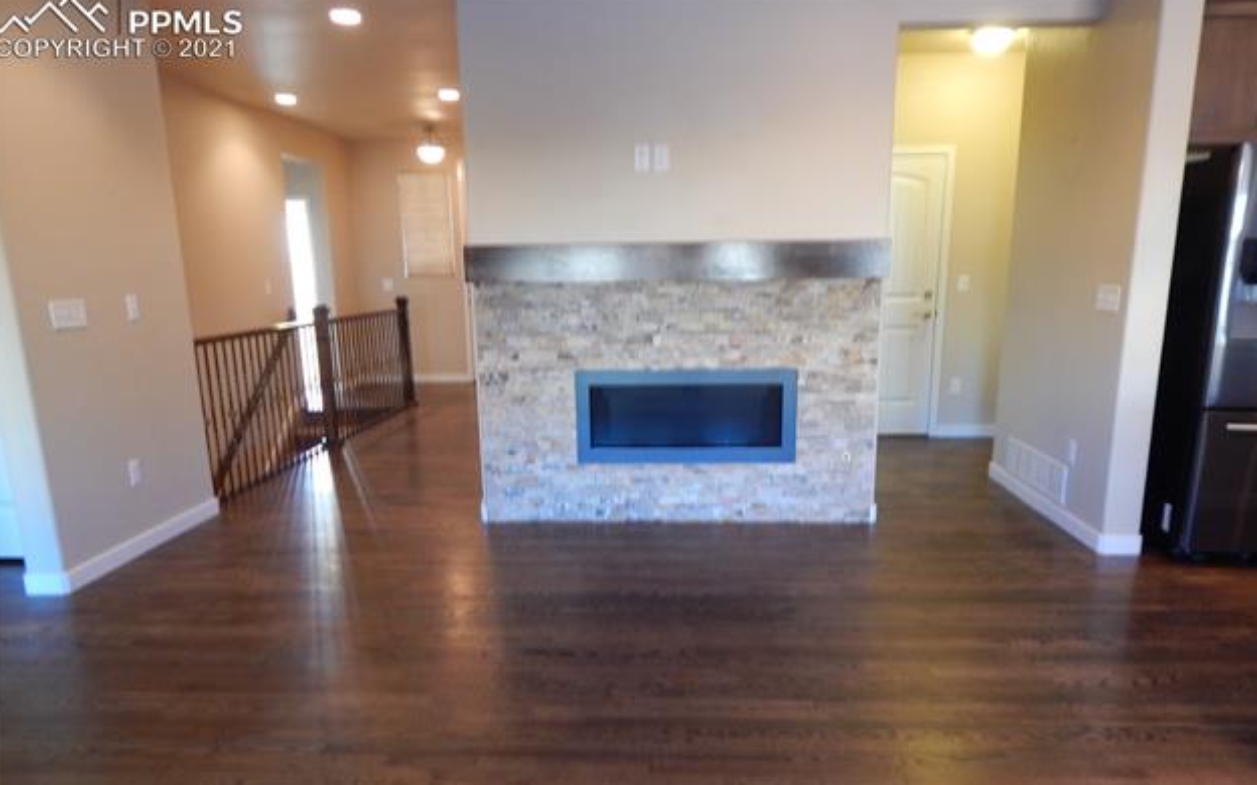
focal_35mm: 25
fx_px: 856
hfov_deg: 72.5
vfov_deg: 49.0
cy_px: 470
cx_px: 635
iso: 200
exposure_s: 1/13
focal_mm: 4
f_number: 3
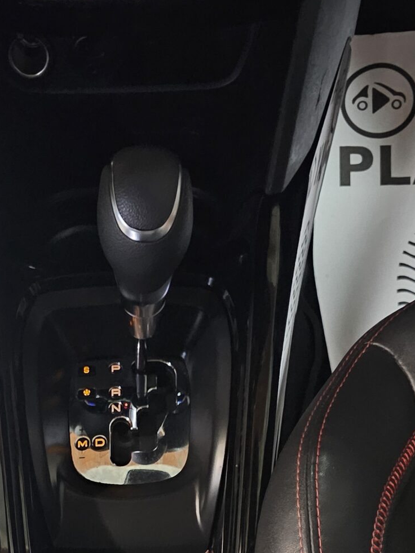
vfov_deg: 28.5
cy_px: 645
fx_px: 959
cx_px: 133
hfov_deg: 24.3
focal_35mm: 60
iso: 1250
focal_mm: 6.3
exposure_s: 1/25.1
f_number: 1.7
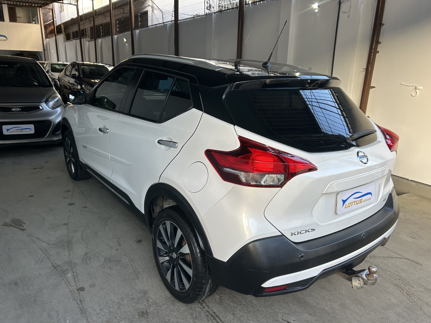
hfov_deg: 67.3
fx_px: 324
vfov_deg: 53.1
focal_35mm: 26
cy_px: 162
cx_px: 216
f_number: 1.5
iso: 32
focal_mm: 5.7
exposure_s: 1/147
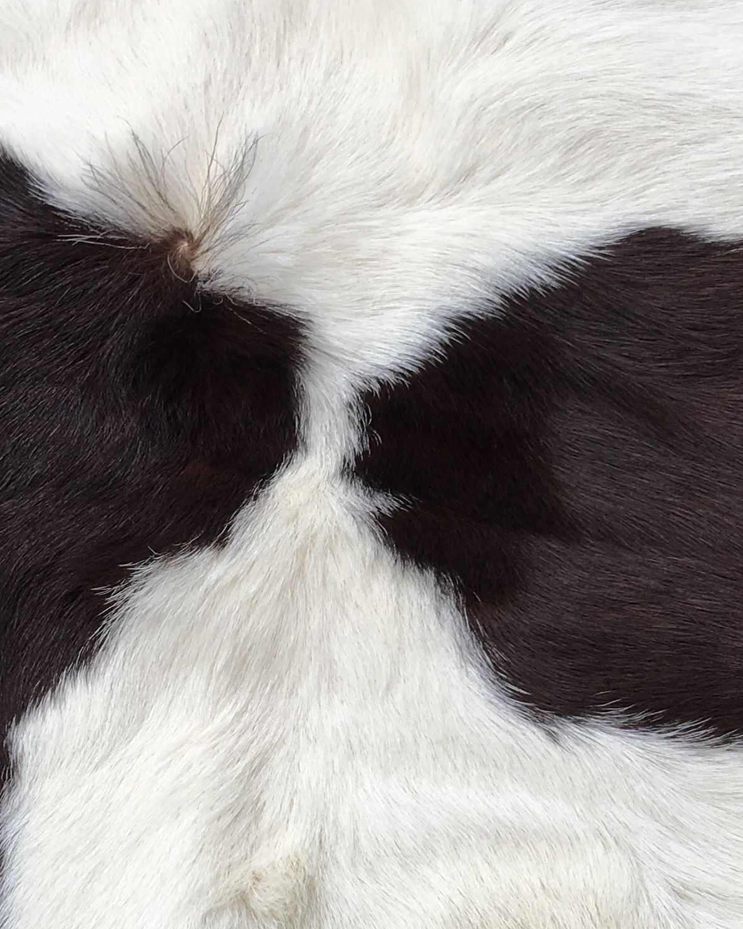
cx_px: 237
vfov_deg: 24.7
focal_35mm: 77
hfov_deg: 19.8
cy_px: 483
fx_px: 2116
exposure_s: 1/100
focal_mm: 4.15
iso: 25
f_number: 2.2
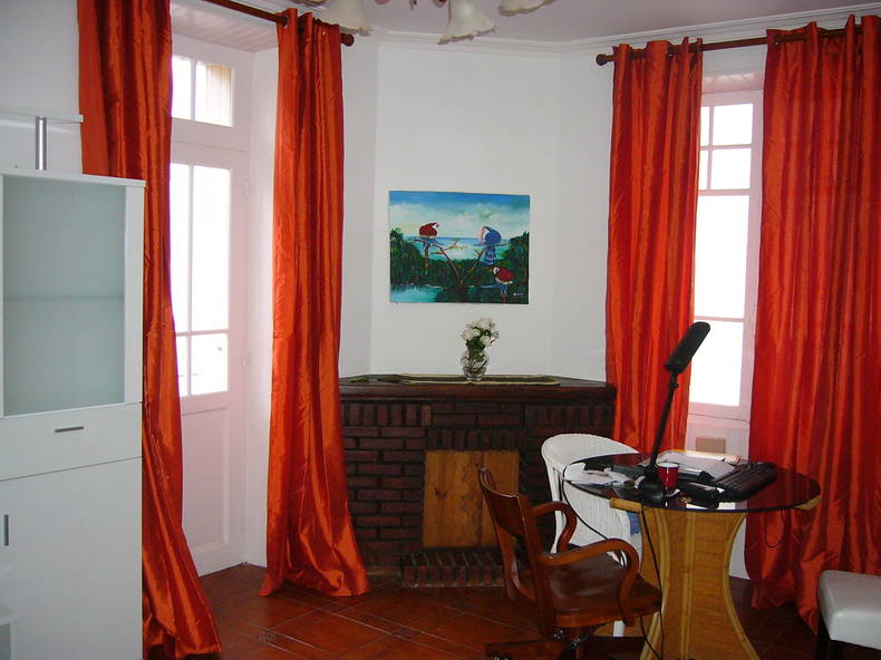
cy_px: 330
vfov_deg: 40.7
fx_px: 891
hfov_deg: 52.6
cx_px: 440
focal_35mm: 35
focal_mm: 5.8
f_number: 2.8
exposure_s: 1/60
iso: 200
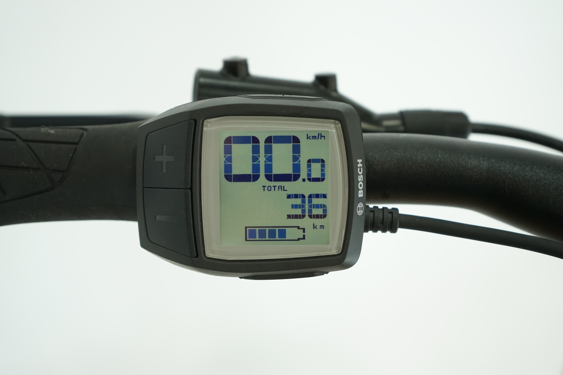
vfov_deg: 19.5
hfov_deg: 28.8
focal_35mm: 70
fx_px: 1095
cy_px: 188
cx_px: 282
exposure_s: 1/200
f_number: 6.3
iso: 2000
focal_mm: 70
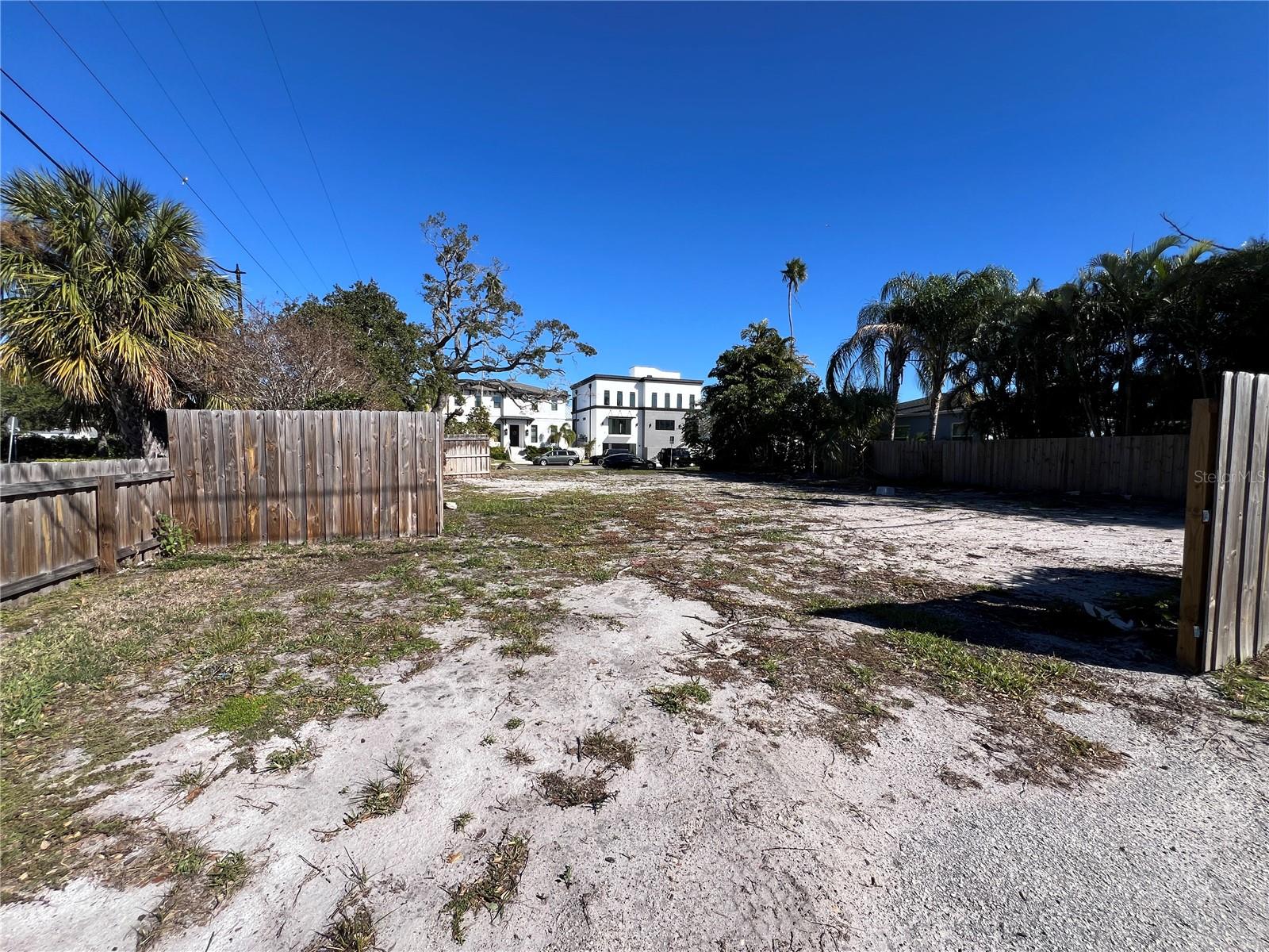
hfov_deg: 106.2
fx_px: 477
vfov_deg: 89.9
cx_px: 634
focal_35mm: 13
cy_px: 476
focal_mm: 1.57
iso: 32
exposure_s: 1/1783
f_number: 1.8
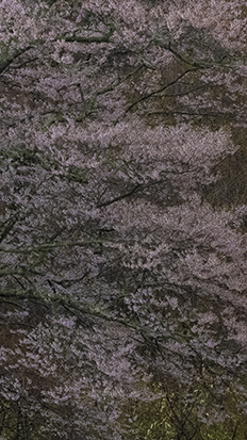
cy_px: 172
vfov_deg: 4.1
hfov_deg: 2.3
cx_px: -361
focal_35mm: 532
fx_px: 6201
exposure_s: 1/200
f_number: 16
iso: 3200
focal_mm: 158.8
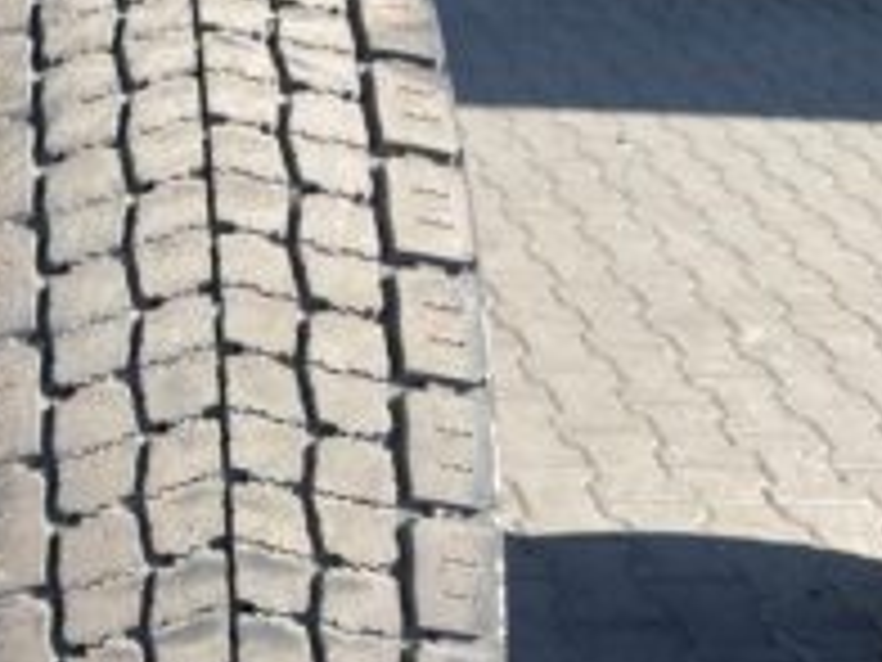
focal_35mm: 57
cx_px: 216
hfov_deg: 33.1
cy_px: 489
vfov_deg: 25.4
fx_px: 1452
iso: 32
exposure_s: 1/1157
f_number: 1.8
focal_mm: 4.25
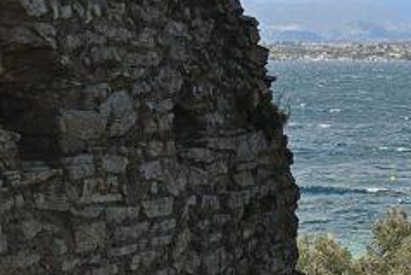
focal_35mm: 121
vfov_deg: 11.3
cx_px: 701
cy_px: 156
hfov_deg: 15.0
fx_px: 1382
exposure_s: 1/500
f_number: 5.6
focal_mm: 16
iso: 100
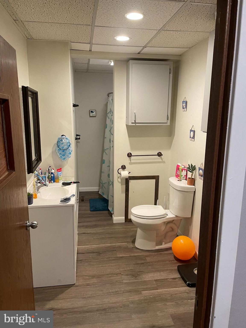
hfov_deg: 53.1
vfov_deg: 67.3
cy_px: 164
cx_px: 123
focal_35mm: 26
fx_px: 246
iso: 200
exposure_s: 1/60
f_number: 1.6
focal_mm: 4.2
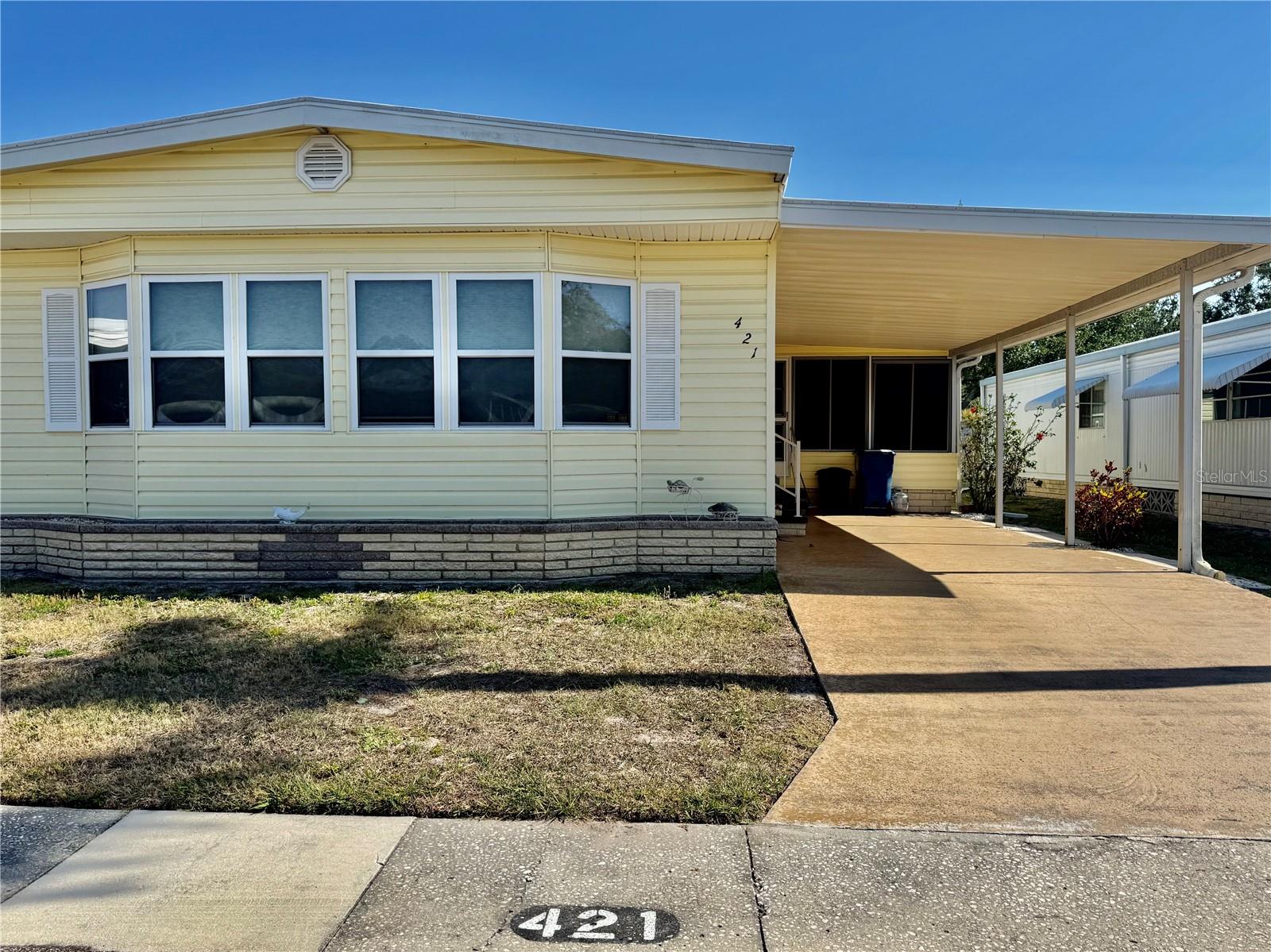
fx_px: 881
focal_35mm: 24
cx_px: 636
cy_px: 476
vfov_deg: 56.8
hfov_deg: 71.6
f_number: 1.78
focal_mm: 6.76
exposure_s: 1/4310
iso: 80
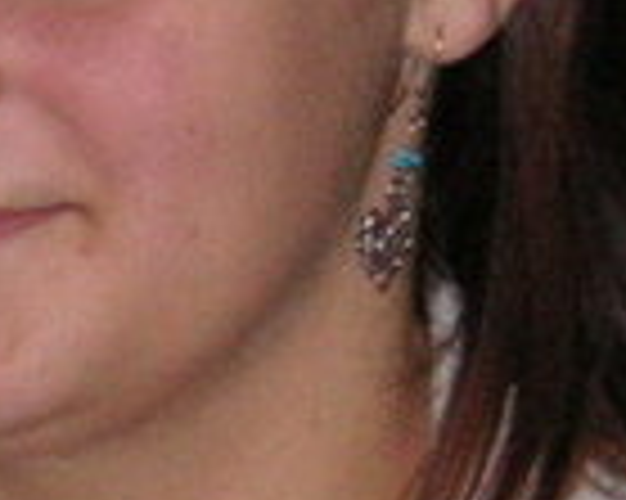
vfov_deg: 3.4
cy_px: 185
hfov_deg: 4.2
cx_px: -239
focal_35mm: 460
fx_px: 8517
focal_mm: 13.6
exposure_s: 1/90
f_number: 4.6
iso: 160
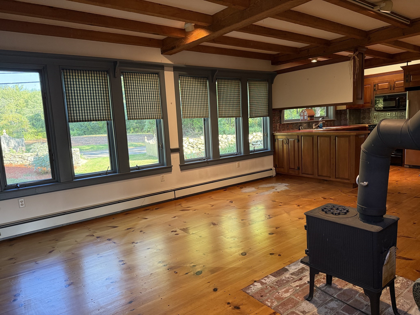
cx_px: 210
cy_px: 158
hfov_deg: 71.6
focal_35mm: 24
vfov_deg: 56.8
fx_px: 291
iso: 320
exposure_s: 1/120
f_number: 1.78
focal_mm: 6.76
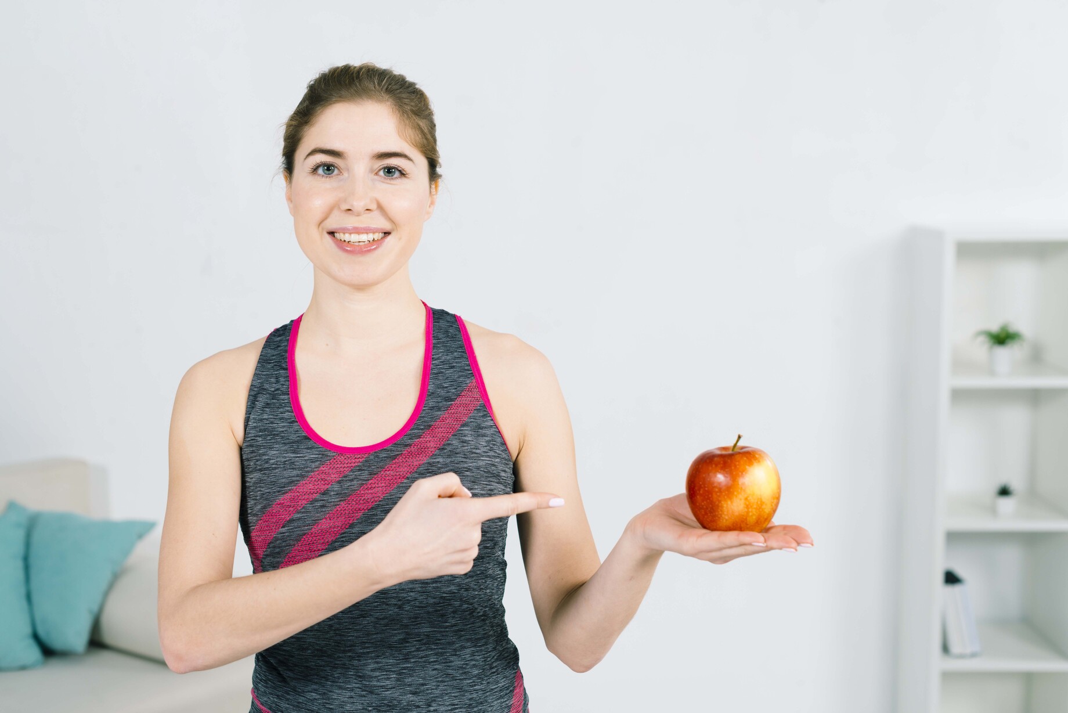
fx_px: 1484
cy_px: 356
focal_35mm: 50
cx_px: 534
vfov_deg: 27.0
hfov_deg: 39.6
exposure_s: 1/125
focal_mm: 50
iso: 160
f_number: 4
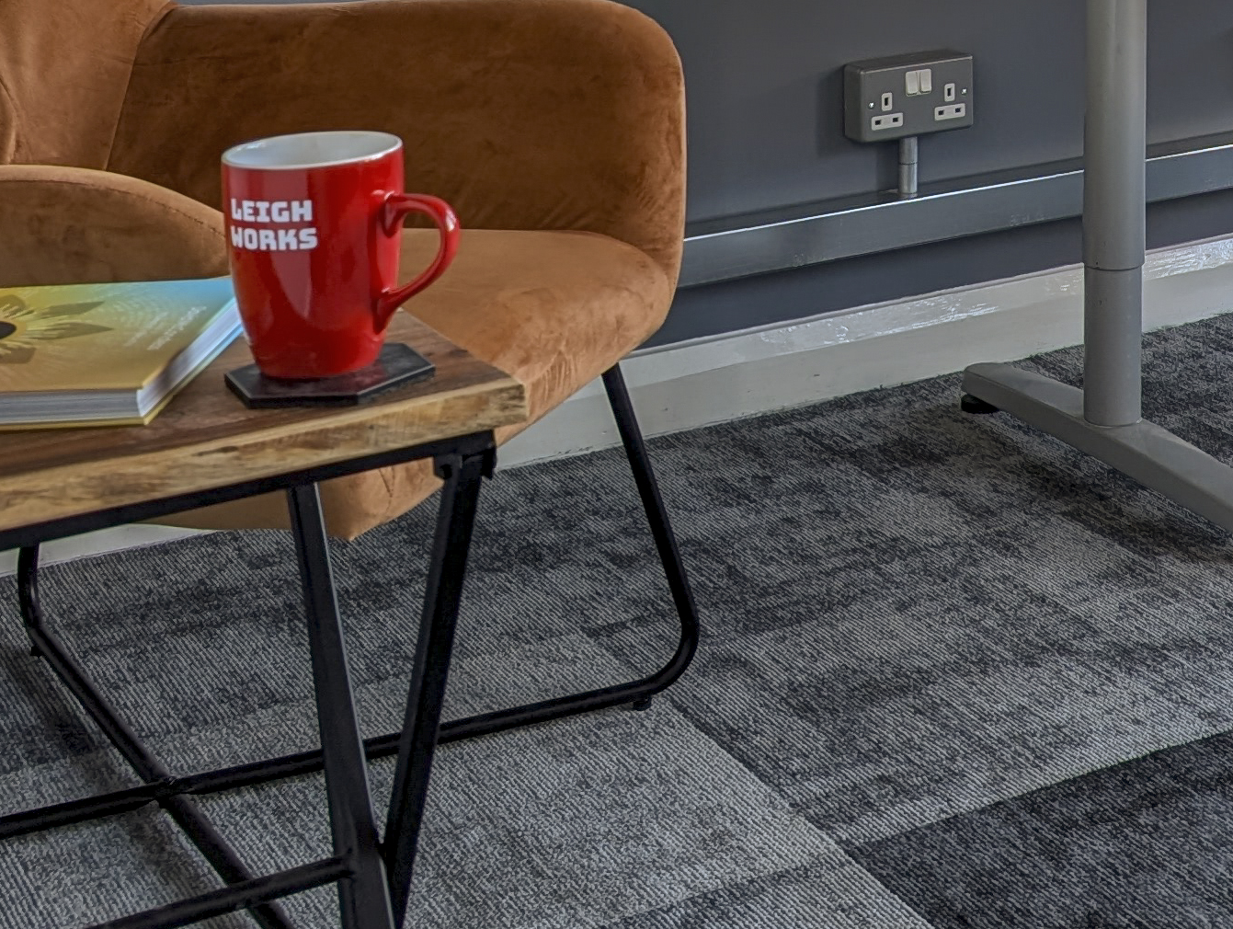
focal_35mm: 73
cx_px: 1166
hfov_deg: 25.6
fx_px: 2604
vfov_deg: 18.5
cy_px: -355
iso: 18
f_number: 1.7
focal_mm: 6.9
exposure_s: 1/80
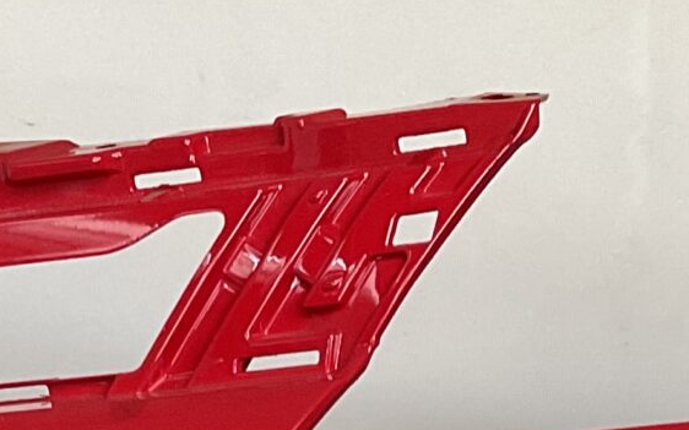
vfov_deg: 8.8
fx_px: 2628
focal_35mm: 140
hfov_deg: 14.9
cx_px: 483
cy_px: 871
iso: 64
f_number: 1.8
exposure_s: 1/50
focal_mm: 3
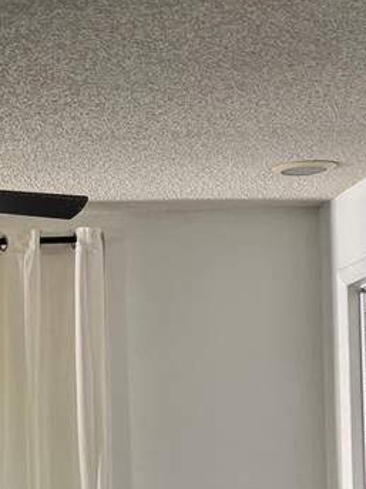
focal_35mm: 91
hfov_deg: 15.2
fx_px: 1284
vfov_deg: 21.4
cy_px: 348
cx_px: -158
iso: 100
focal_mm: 5.96
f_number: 1.6
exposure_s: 1/60
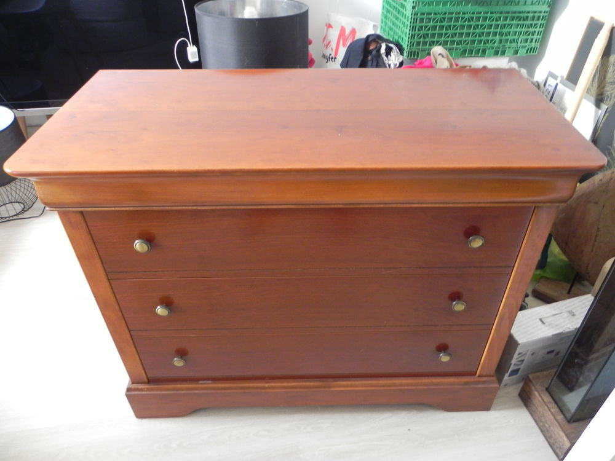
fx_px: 462
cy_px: 230
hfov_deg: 67.3
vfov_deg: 53.1
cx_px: 308
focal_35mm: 26
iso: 400
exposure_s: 1/9
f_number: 2.8
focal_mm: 4.6
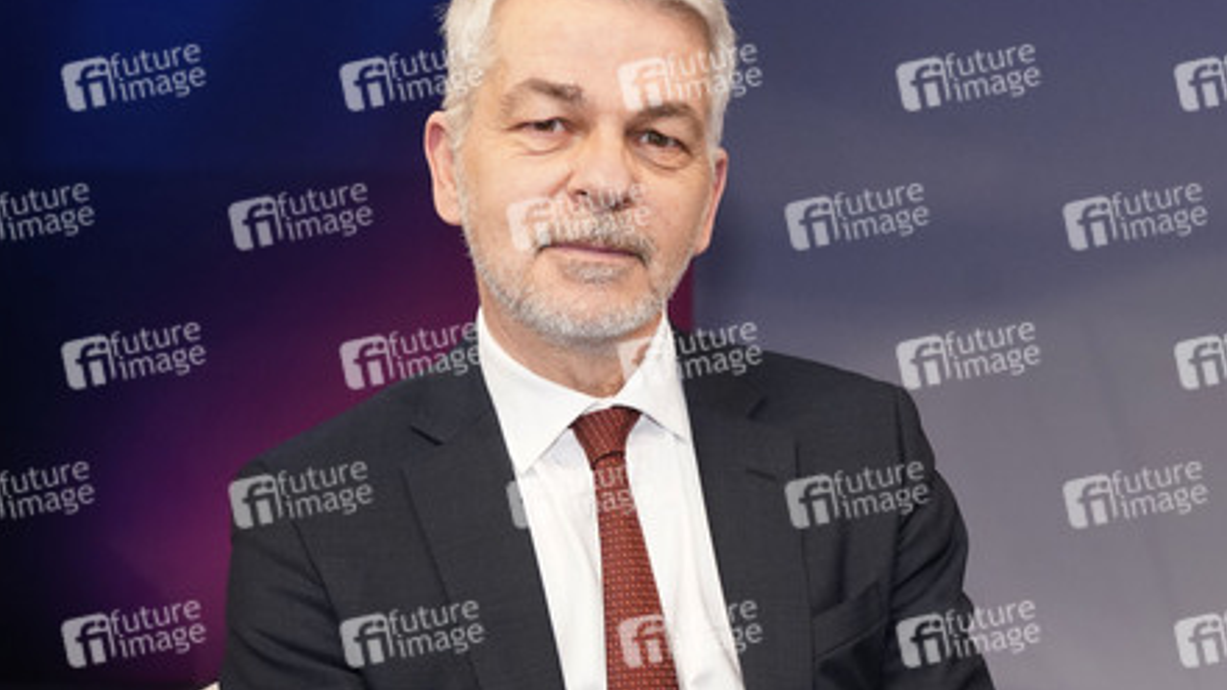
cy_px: 287
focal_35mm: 45
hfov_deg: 45.5
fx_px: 1464
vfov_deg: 26.5
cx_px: 616
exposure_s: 1/125
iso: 2000
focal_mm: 42
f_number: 5.6
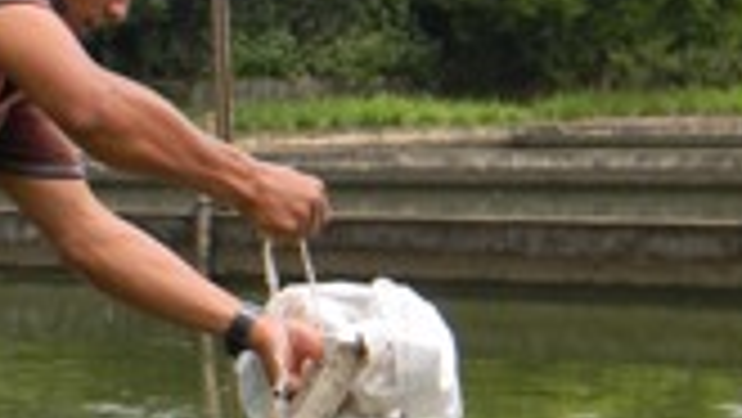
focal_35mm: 166
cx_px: 162
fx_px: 3268
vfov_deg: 7.3
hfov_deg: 12.9
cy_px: 108
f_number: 4.1
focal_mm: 10.1
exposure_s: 1/132
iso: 80
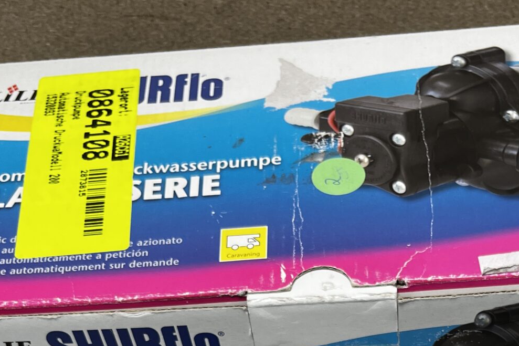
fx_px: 1009
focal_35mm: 70
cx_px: 331
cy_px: 568
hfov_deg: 28.7
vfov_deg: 17.0
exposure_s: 1/107
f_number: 1.6
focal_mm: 5.1
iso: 32
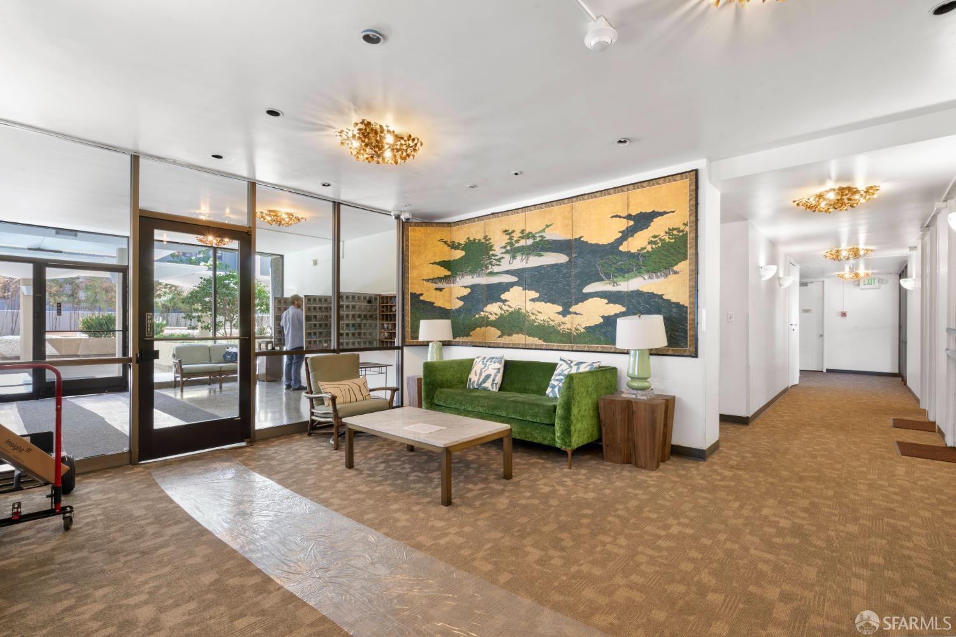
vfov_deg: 73.7
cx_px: 478
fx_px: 425
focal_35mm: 16
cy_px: 318
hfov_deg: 96.7
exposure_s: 4
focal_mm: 16
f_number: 16
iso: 320
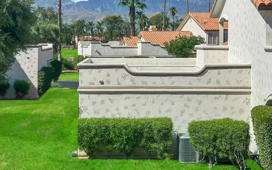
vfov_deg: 18.3
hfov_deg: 28.9
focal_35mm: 71
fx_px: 526
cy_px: 46
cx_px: 115
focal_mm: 6.86
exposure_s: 1/7100
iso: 64
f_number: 1.8
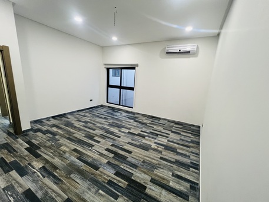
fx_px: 101
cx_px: 134
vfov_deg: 89.9
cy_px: 101
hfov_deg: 106.2
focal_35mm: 13
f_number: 1.8
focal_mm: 1.57
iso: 125
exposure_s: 1/100
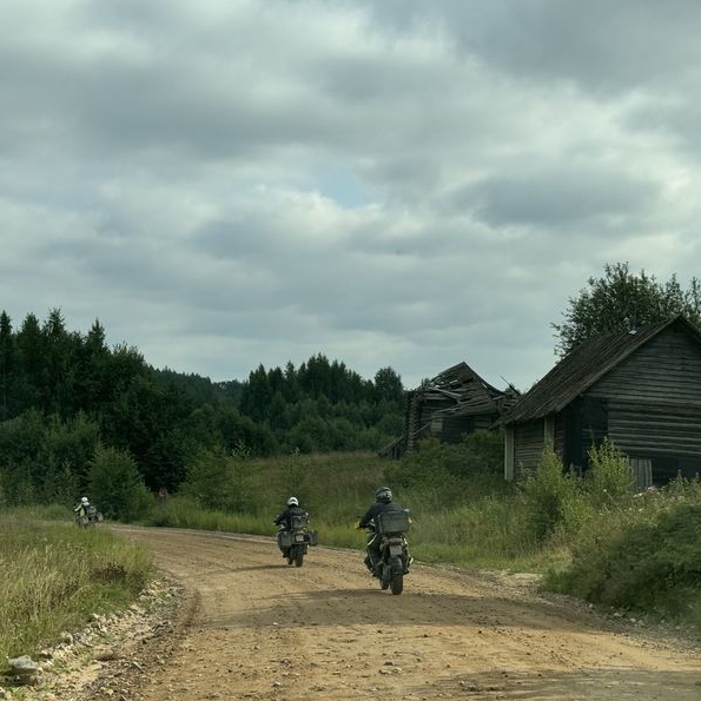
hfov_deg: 30.0
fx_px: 1306
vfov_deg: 30.0
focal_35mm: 57
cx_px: 299
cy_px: 349
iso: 64
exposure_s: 1/4310
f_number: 1.78
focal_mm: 6.76
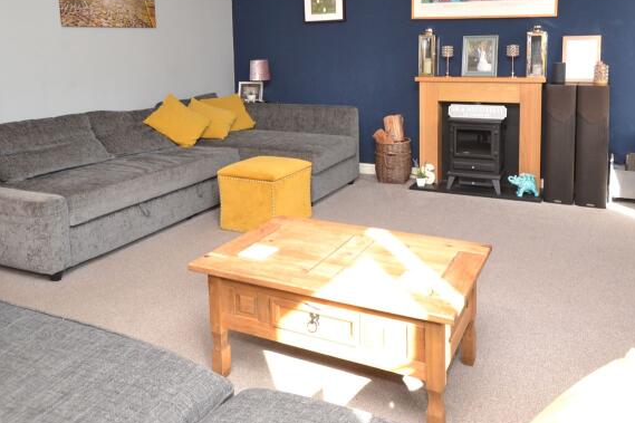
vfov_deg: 45.9
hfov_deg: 66.9
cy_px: 97
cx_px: 374
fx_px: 476
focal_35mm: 27
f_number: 4.5
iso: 400
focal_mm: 10
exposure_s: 1/80
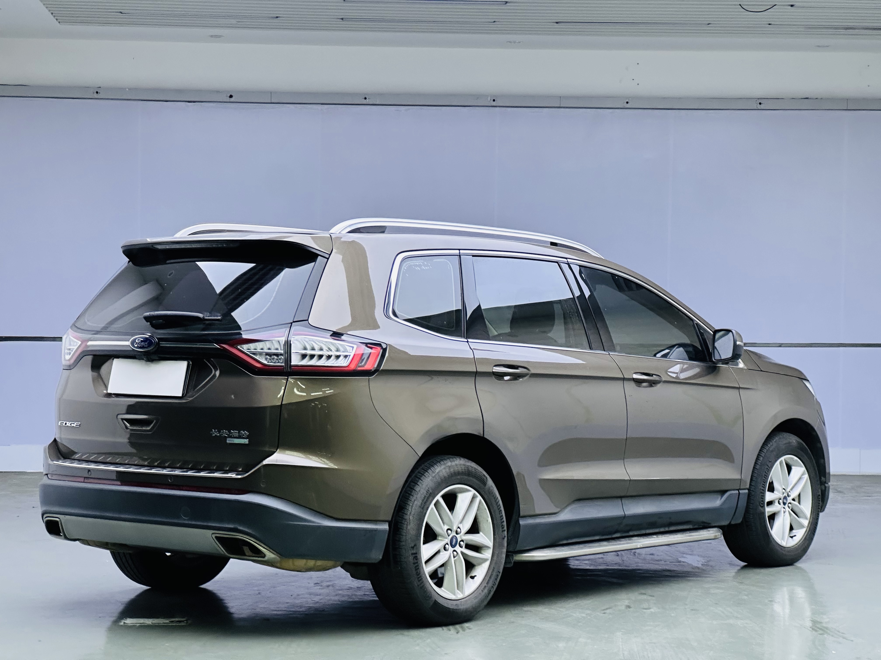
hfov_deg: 25.3
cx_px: 440
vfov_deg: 19.1
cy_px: 330
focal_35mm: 77
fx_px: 1960
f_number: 2.8
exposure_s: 1/50
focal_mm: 9
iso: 160
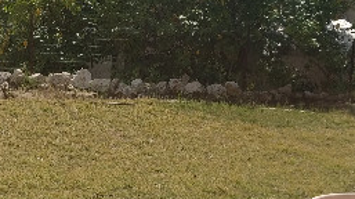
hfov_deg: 22.2
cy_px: 101
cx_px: 70
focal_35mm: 95
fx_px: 893
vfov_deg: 12.7
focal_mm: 4.26
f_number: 2
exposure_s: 1/1368
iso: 125
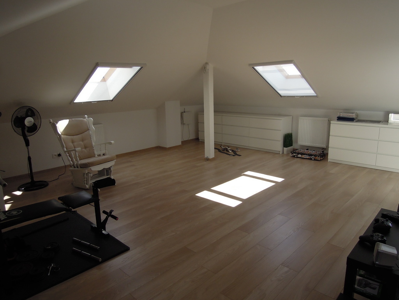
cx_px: 200
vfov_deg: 56.8
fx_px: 277
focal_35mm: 24
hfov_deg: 71.6
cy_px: 150
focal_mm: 4.3
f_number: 2.8
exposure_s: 1/500
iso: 160
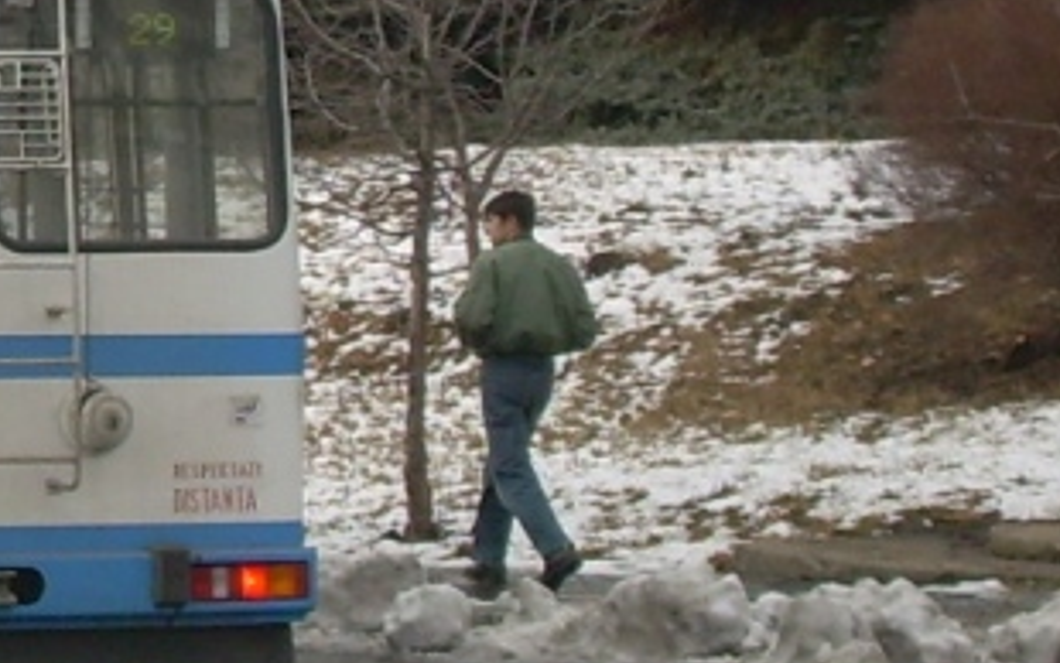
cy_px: -208
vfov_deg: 3.7
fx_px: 10201
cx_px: -318
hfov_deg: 5.9
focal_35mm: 353
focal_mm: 14.6
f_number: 4.2
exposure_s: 1/193
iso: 50
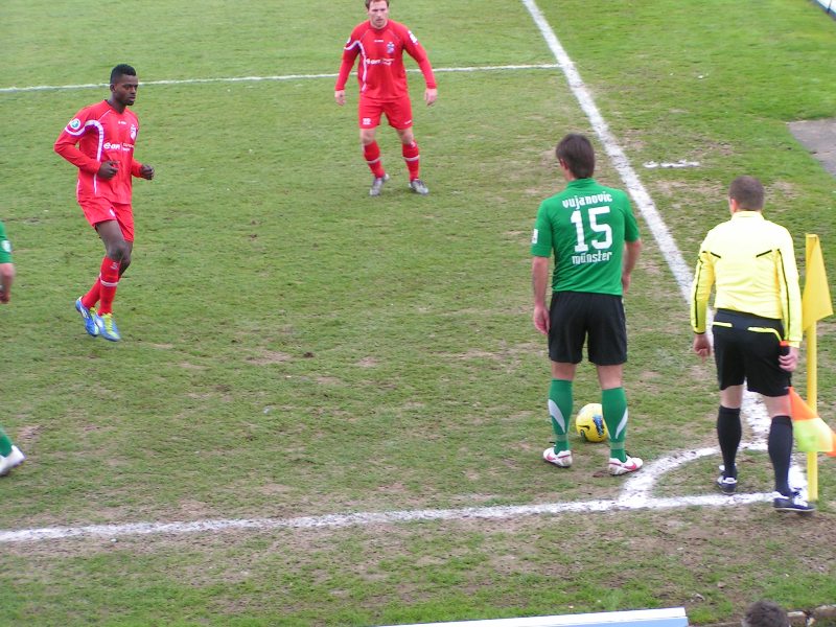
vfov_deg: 13.7
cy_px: 314
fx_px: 2608
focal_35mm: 108
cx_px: 418
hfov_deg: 18.2
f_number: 3.5
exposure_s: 1/100
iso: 80
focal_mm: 16.6
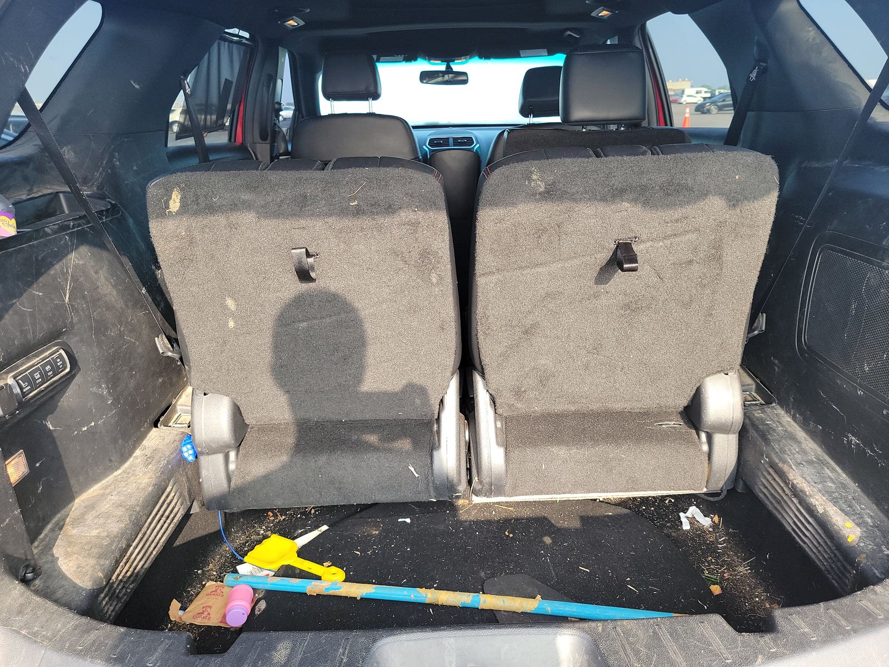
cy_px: 334
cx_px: 444
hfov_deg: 71.6
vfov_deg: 56.8
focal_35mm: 24
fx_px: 616
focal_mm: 6.7
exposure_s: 1/119
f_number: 1.8
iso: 95
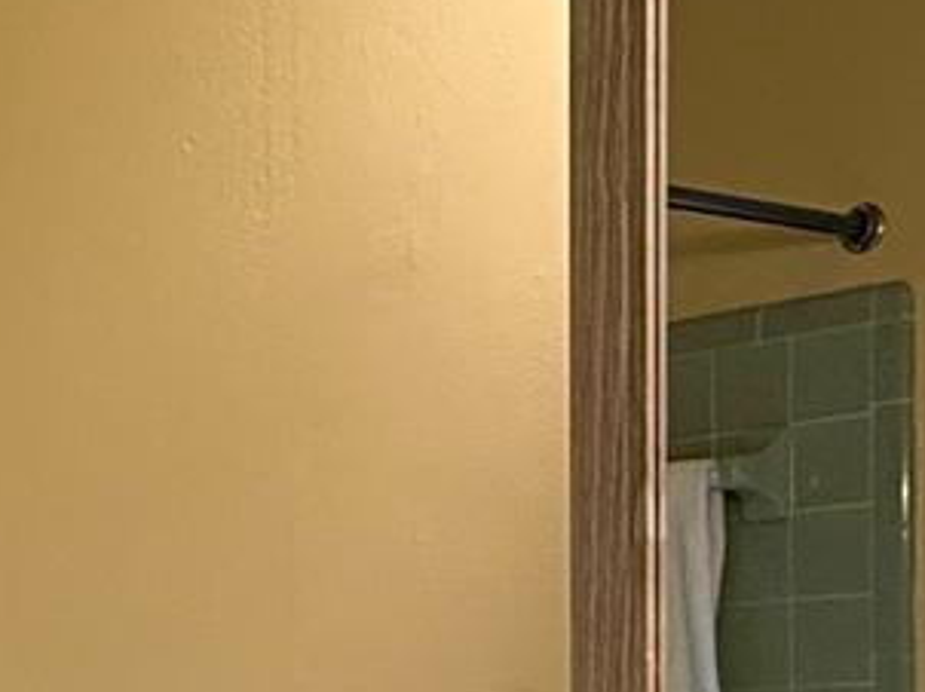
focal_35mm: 95
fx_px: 2537
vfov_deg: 14.5
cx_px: -196
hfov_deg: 19.4
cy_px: 1035
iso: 200
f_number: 2.2
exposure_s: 1/120
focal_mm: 2.22
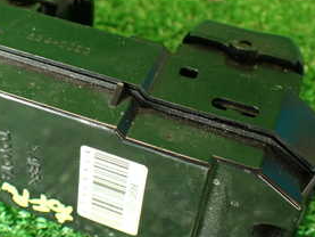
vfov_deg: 22.6
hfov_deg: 29.1
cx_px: 58
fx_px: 592
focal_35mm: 65
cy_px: 103
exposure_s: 1/30
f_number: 2.3
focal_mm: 5.4
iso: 200
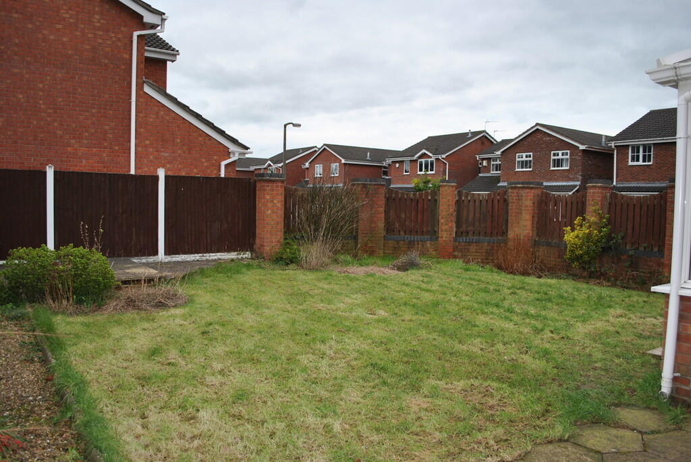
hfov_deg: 67.3
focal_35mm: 27
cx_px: 346
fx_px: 519
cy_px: 231
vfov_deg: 48.0
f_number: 3.5
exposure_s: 1/100
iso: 100
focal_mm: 18
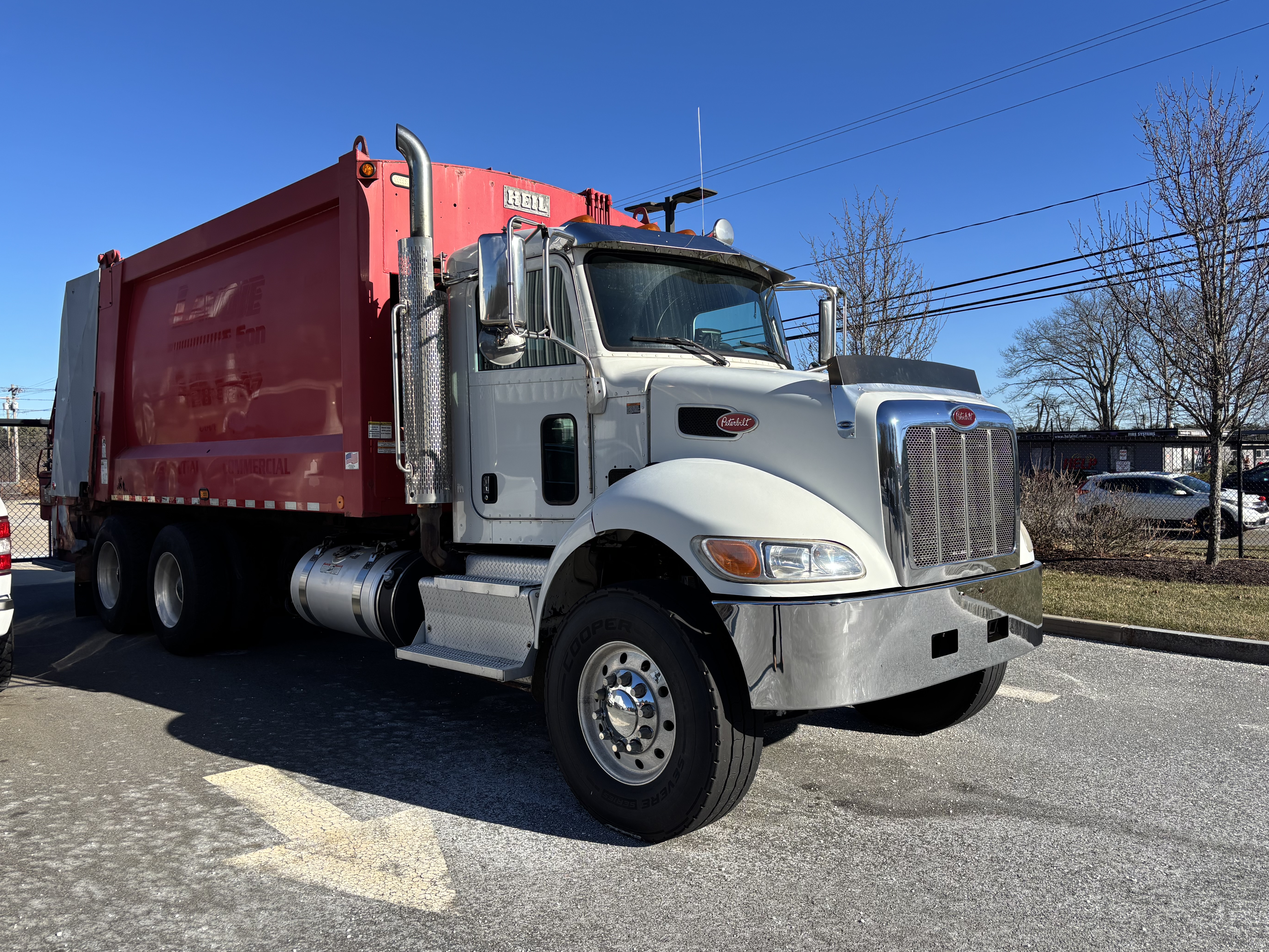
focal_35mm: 27
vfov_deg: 51.4
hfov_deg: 65.3
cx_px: 649
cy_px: 468
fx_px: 990
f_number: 1.6
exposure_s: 1/2778
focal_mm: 5.96
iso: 50
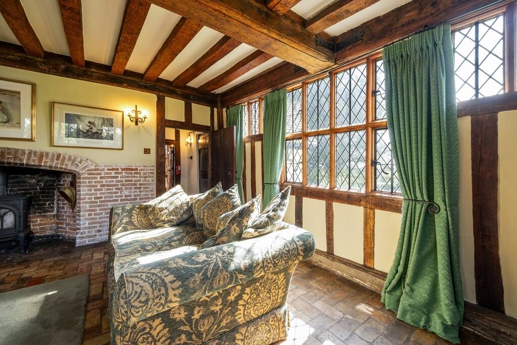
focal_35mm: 15
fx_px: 215
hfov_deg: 100.4
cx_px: 258
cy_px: 172
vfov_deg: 77.3
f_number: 7.1
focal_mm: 9.9
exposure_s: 1/10
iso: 160
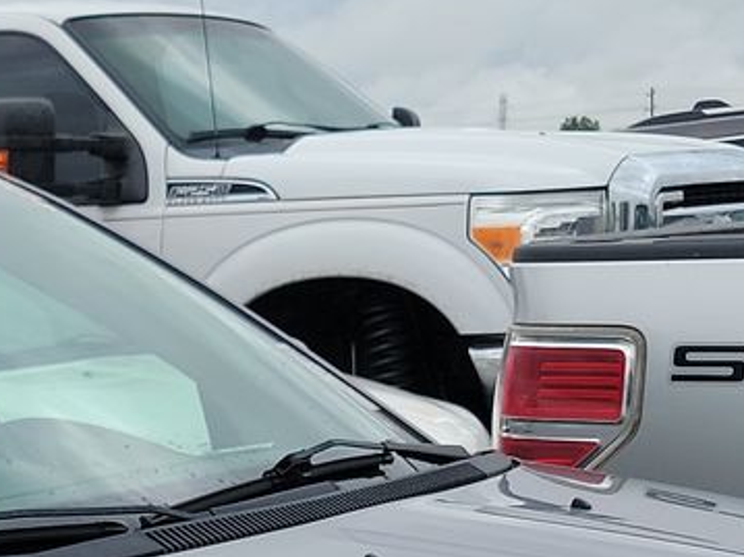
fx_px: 2299
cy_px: 892
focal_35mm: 107
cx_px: -160
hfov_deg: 17.5
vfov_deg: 12.9
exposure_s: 1/231
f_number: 1.8
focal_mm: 6.7
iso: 50
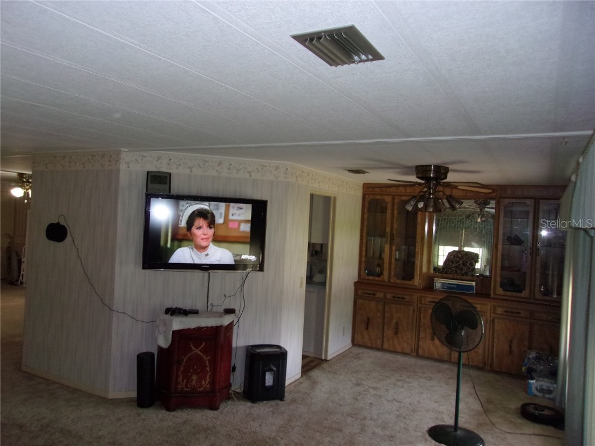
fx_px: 464
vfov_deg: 51.4
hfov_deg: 65.3
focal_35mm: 27
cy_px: 223
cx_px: 298
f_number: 3
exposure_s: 1/34
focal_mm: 4.9
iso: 200
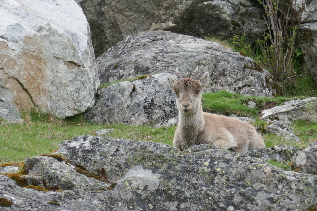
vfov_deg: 2.8
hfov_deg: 4.1
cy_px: 106
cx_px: 158
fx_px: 4403
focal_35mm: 500
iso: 160
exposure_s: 1/125
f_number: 5.9
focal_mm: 91
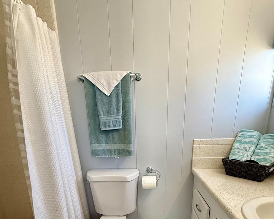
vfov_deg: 63.2
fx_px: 162
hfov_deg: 80.4
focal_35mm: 20
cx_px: 139
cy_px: 170
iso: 250
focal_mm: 2.22
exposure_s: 1/120
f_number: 2.2
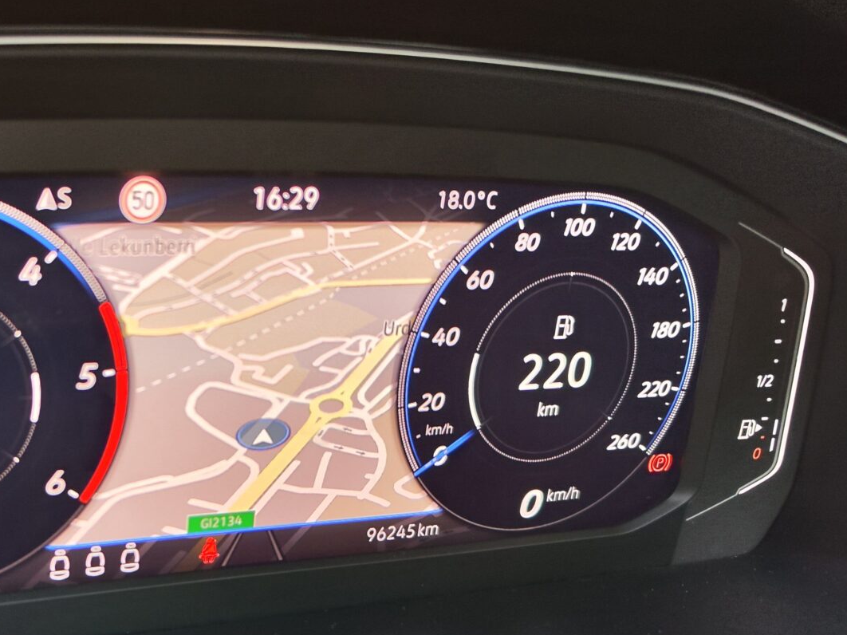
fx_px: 954
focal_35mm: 39
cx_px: 134
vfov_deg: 36.7
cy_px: 381
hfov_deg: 44.8
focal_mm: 7.01
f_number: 1.69
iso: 384
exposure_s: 1/53.3
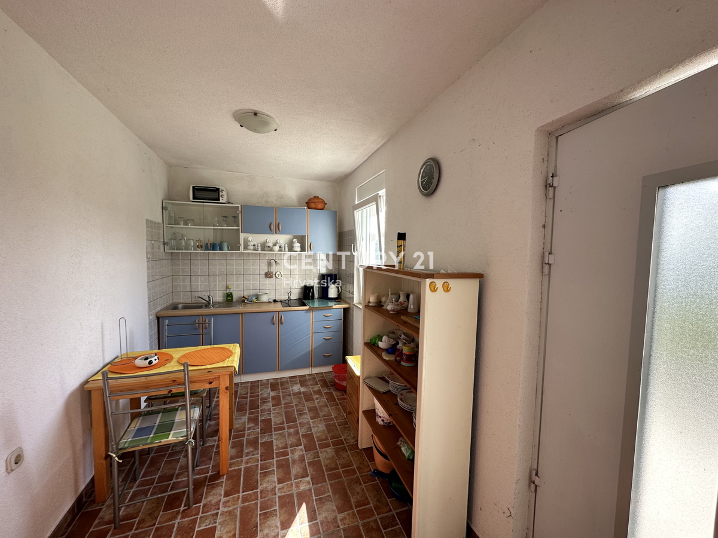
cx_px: 359
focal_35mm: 14
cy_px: 269
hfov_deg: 102.1
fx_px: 290
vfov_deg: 85.7
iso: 40
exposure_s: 1/99
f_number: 2.2
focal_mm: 2.22
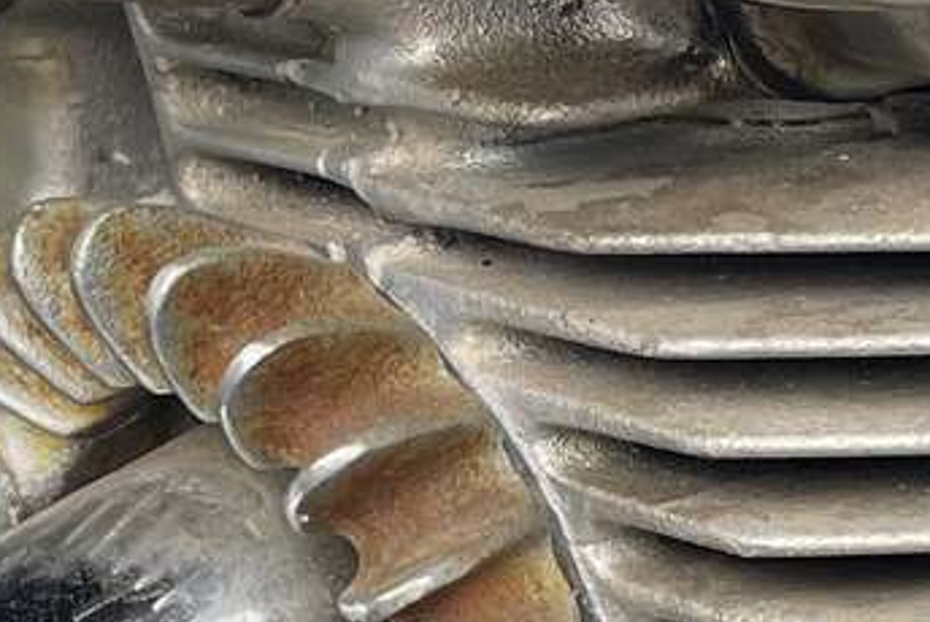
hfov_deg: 13.0
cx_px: 633
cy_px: 314
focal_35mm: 157
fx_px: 4059
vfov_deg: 8.8
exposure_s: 1/254
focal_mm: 4.2
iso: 32
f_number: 1.6
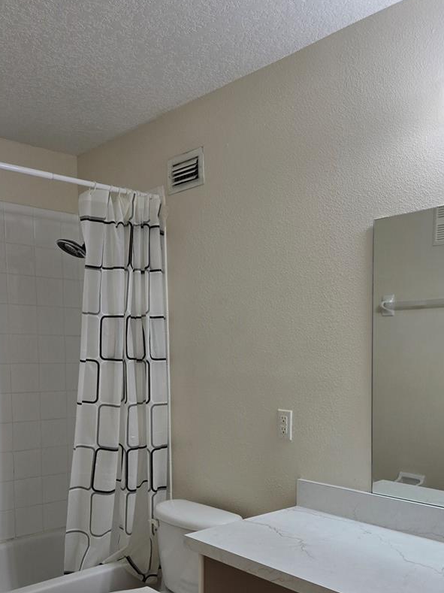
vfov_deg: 51.4
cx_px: 236
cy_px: 407
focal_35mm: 35
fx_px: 599
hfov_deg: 40.7
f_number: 1.8
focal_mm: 5.4
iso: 32
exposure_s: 1/120
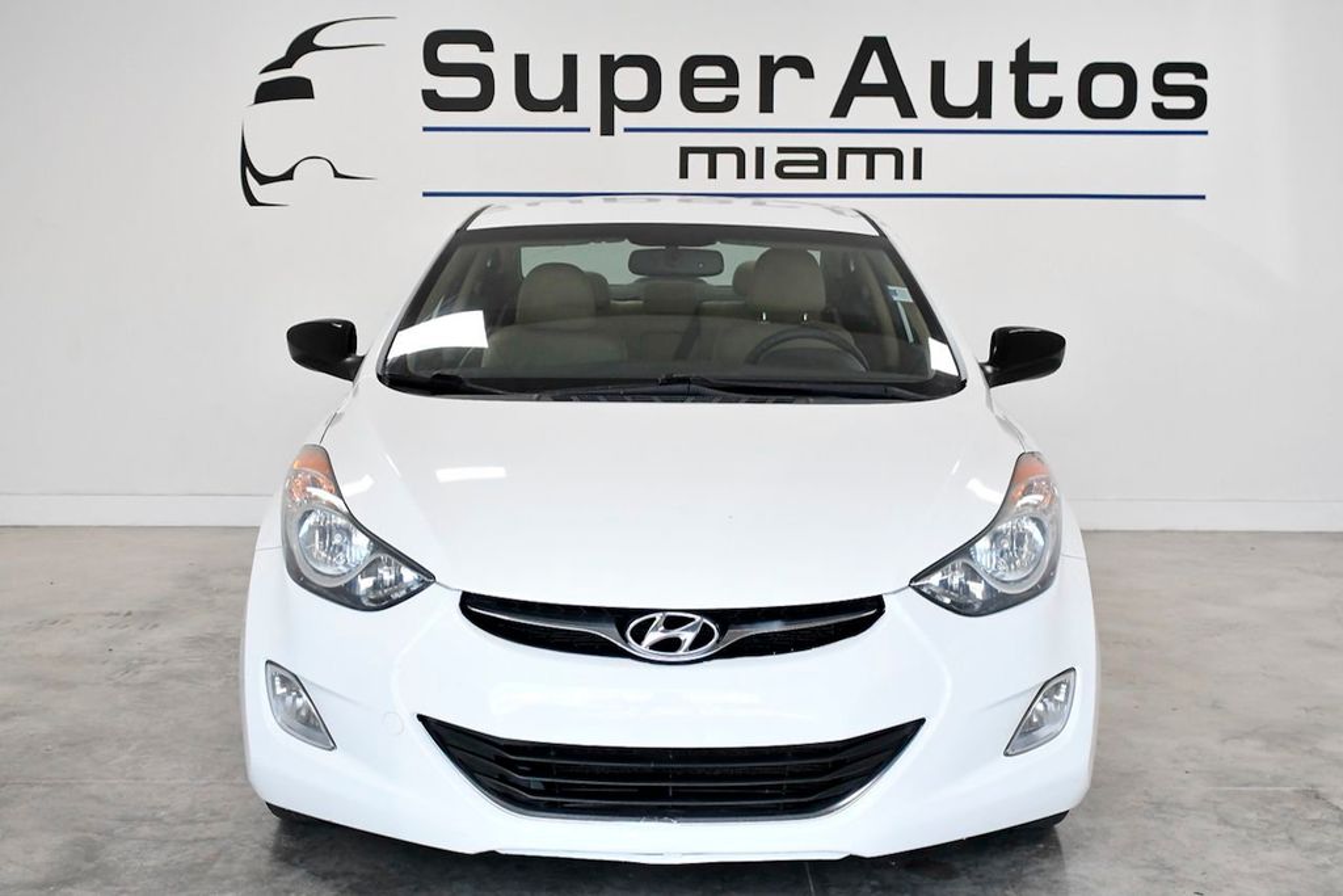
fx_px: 1716
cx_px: 672
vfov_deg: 29.3
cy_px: 448
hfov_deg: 42.7
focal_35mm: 46
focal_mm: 31
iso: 2500
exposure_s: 1/1600
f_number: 4.5
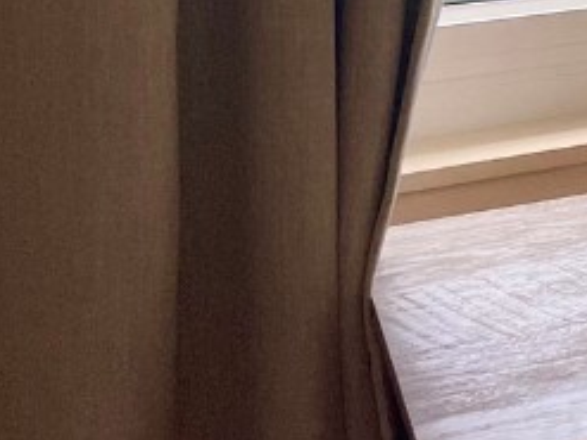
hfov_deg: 15.0
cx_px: 1164
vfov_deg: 13.1
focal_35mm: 108
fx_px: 1831
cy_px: -162
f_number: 1.6
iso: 32
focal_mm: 4.2
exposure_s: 1/427
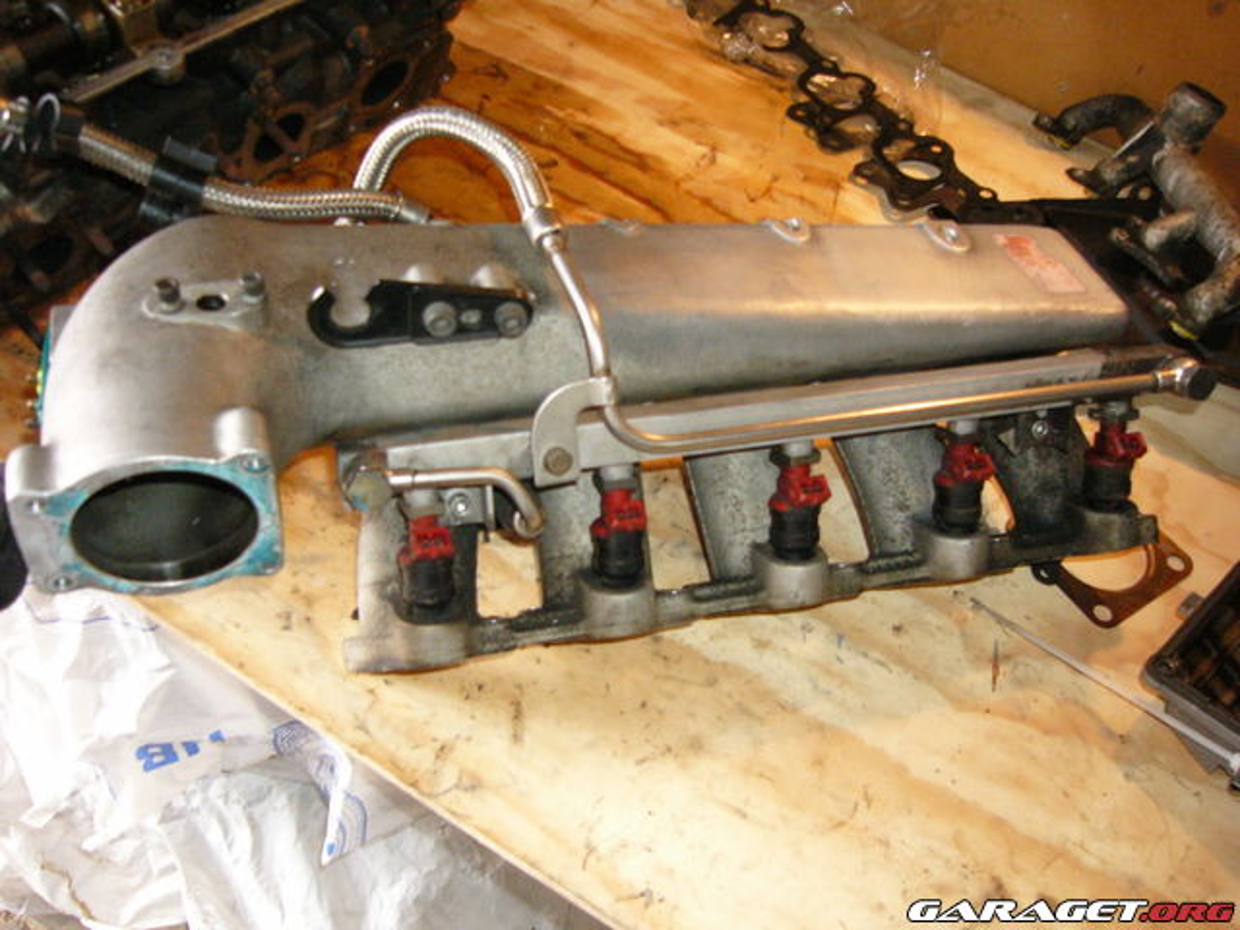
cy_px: 465
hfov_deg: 52.6
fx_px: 1254
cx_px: 620
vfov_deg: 40.7
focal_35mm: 35
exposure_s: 1/60
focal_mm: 5.8
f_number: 2.8
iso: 400
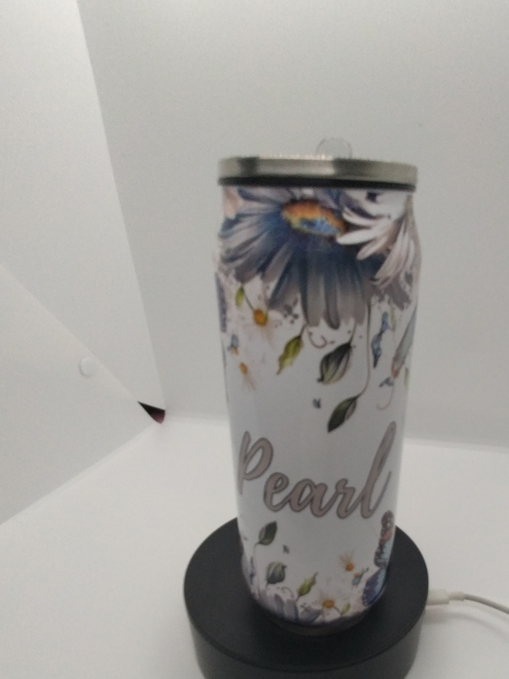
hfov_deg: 55.5
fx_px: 471
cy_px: 472
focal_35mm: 24
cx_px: 343
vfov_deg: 68.8
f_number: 2.4
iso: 226
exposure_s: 1/60
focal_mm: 1.79
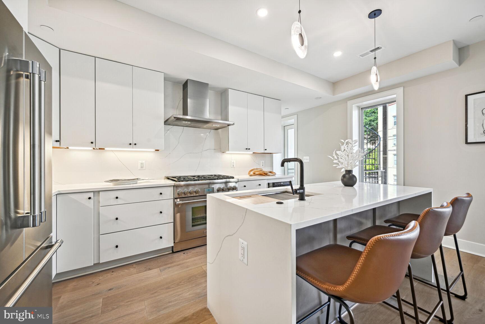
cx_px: 242
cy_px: 162
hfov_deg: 104.3
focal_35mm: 14
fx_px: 189
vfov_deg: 81.2
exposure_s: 1/30
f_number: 9
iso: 200
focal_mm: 14
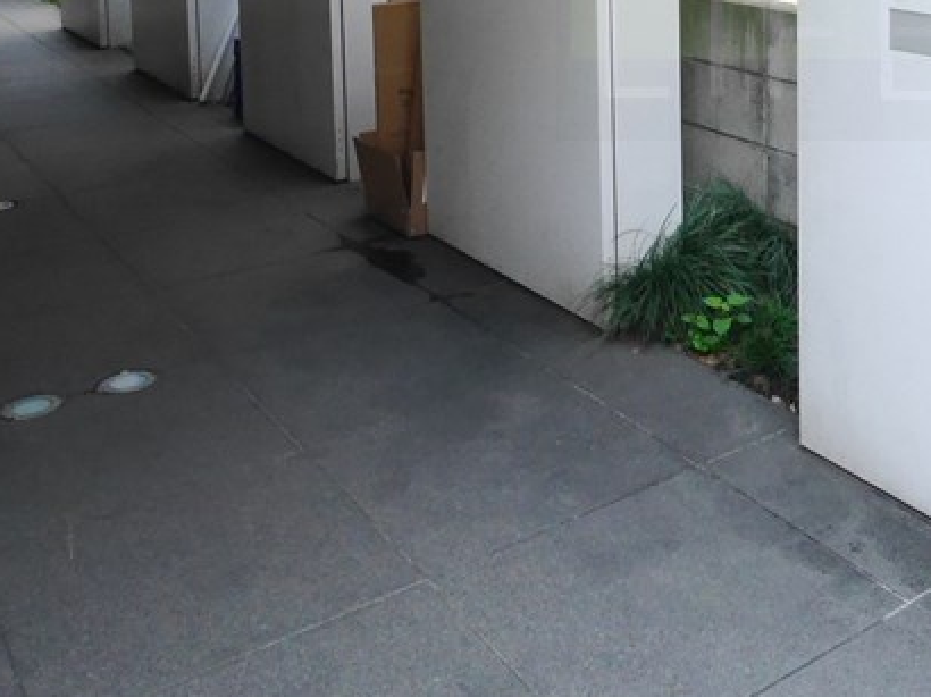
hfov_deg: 36.6
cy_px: -77
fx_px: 1344
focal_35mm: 50
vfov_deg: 26.7
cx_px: 774
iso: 1600
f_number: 8
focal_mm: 8
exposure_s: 1/500
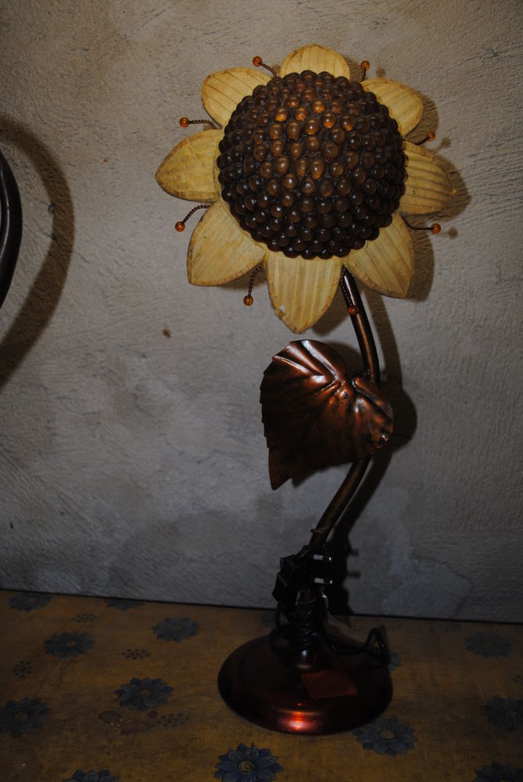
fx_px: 717
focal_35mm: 33
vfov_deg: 57.2
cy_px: 391
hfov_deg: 40.1
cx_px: 262
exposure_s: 1/60
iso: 200
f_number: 4
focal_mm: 22
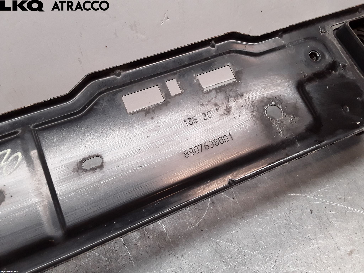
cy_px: 136
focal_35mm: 28
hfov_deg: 63.4
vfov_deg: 49.7
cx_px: 182
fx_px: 294
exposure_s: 1/100
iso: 100
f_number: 1.9
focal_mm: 2.91
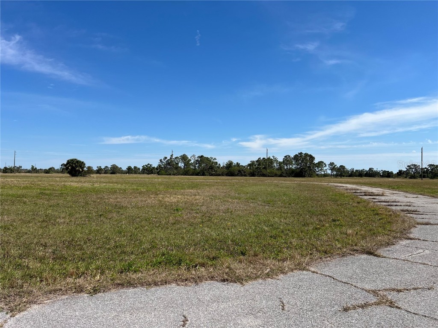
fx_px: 329
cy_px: 164
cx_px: 219
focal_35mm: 26
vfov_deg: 53.1
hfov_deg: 67.3
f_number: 1.5
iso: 50
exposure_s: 1/6211
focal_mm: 5.7
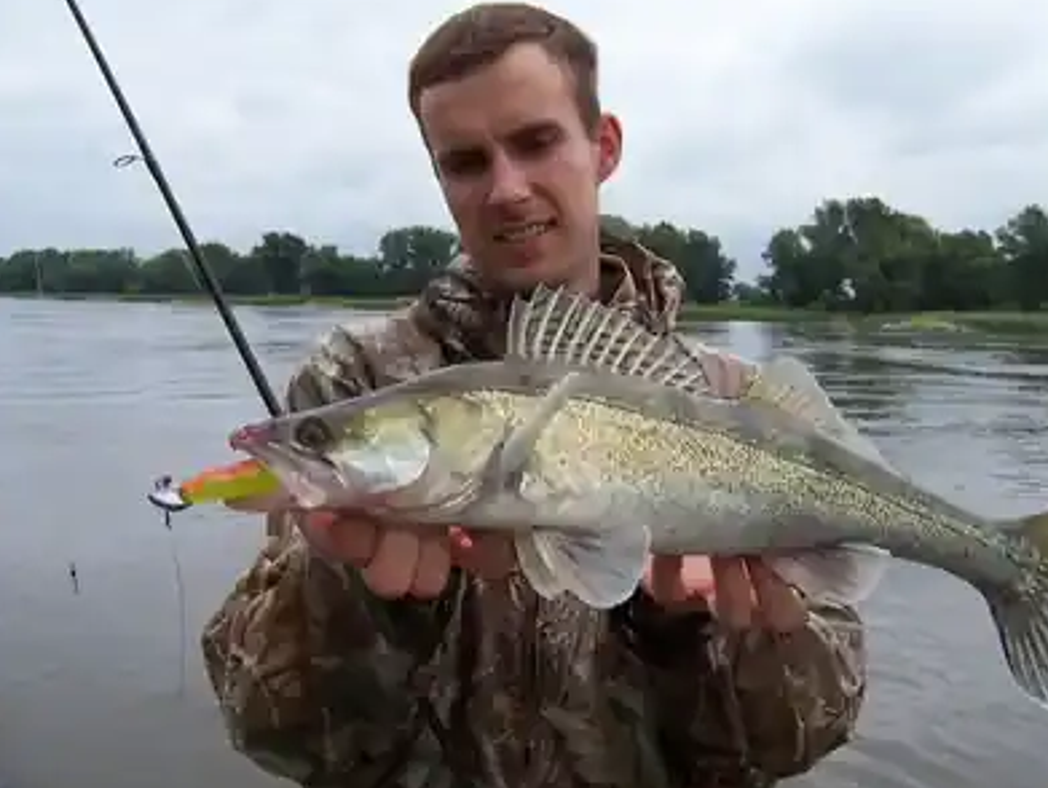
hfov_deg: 48.8
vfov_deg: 37.8
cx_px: 592
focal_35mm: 38
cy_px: 399
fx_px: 1152
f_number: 3.4
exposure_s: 1/500
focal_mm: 5.5
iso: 80
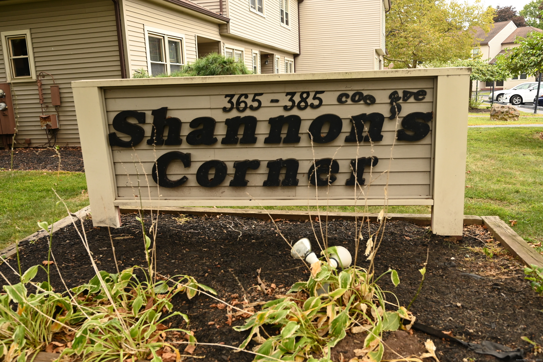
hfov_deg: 62.0
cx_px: 272
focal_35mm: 30
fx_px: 452
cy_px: 181
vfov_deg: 43.6
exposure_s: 1/1250
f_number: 5
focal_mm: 30
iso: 1250
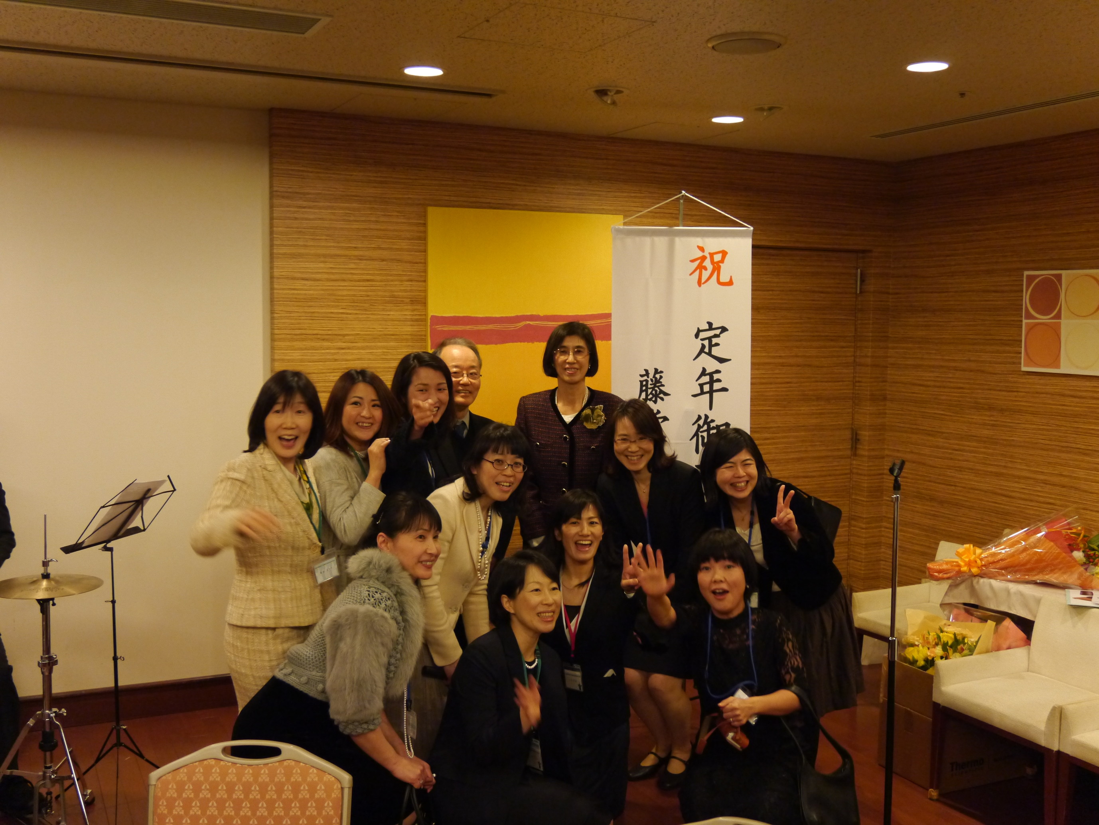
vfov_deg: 37.8
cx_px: 550
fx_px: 1207
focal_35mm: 38
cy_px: 412
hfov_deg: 49.0
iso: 1600
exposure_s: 1/60
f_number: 3.8
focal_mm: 19
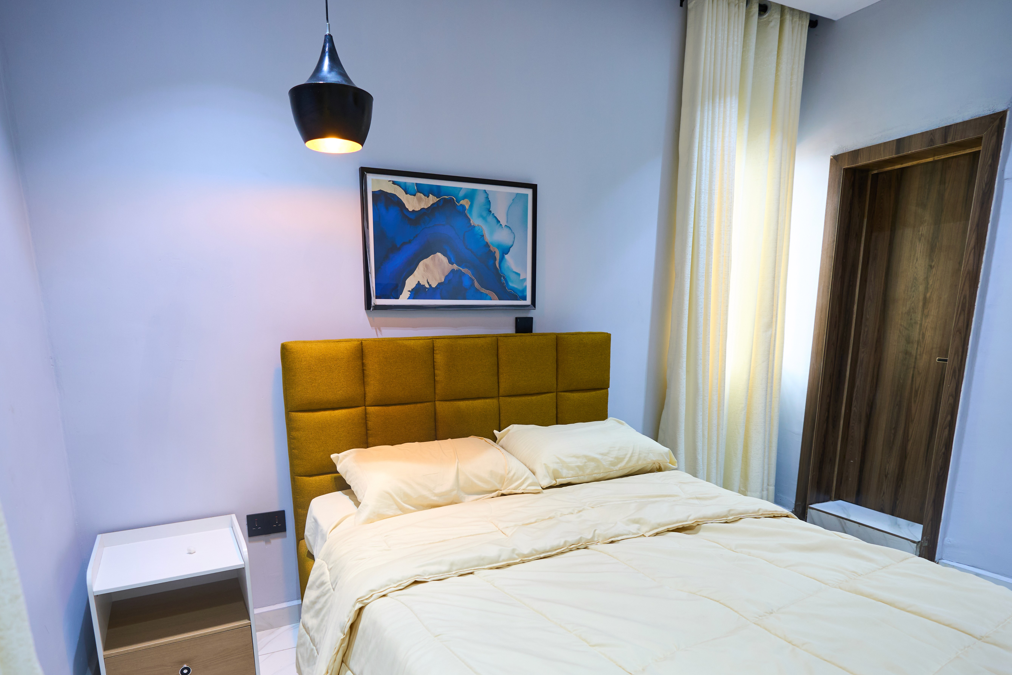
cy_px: 442
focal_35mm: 21
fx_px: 590
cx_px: 473
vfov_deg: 58.4
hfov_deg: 81.1
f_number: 2.8
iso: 320
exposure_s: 1/60
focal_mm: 16
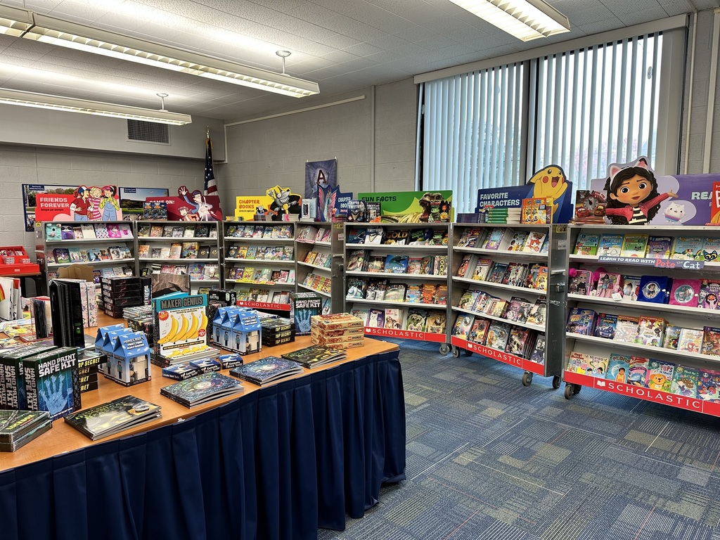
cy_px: 270
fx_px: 499
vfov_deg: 56.8
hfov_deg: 71.6
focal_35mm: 24
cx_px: 360
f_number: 1.78
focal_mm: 6.86
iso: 125
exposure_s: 1/60
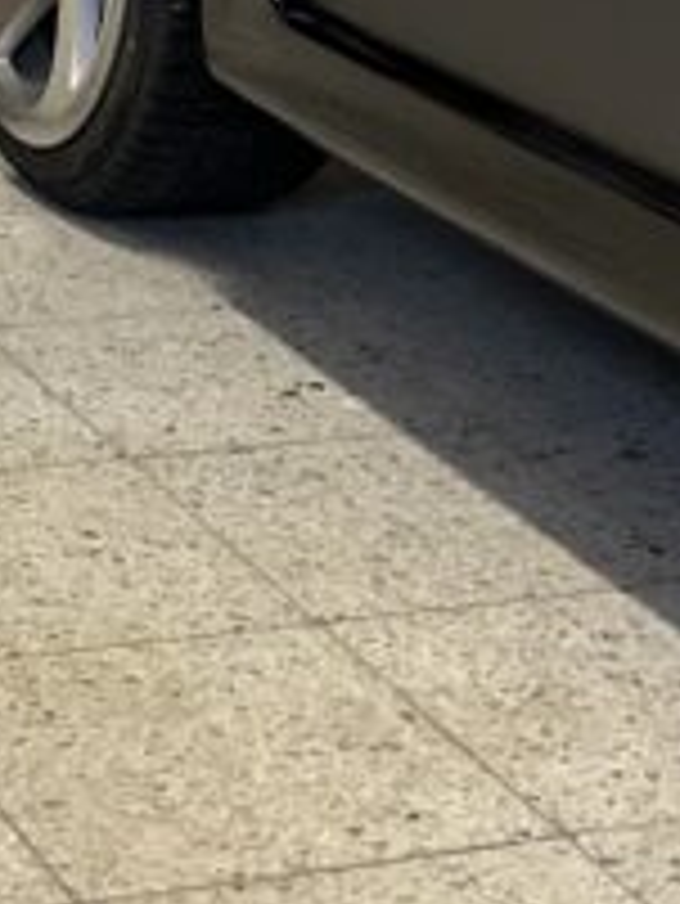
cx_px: -324
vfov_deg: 14.8
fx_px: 3192
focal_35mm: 122
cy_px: -517
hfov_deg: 11.7
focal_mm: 6.86
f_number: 1.78
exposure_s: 1/50
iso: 160
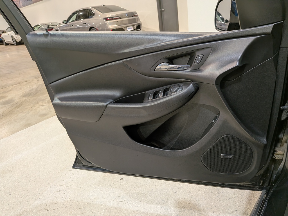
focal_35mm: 24
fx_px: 200
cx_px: 144
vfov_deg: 56.8
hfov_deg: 71.6
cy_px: 108
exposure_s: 1/100
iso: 115
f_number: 1.7
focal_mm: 4.53
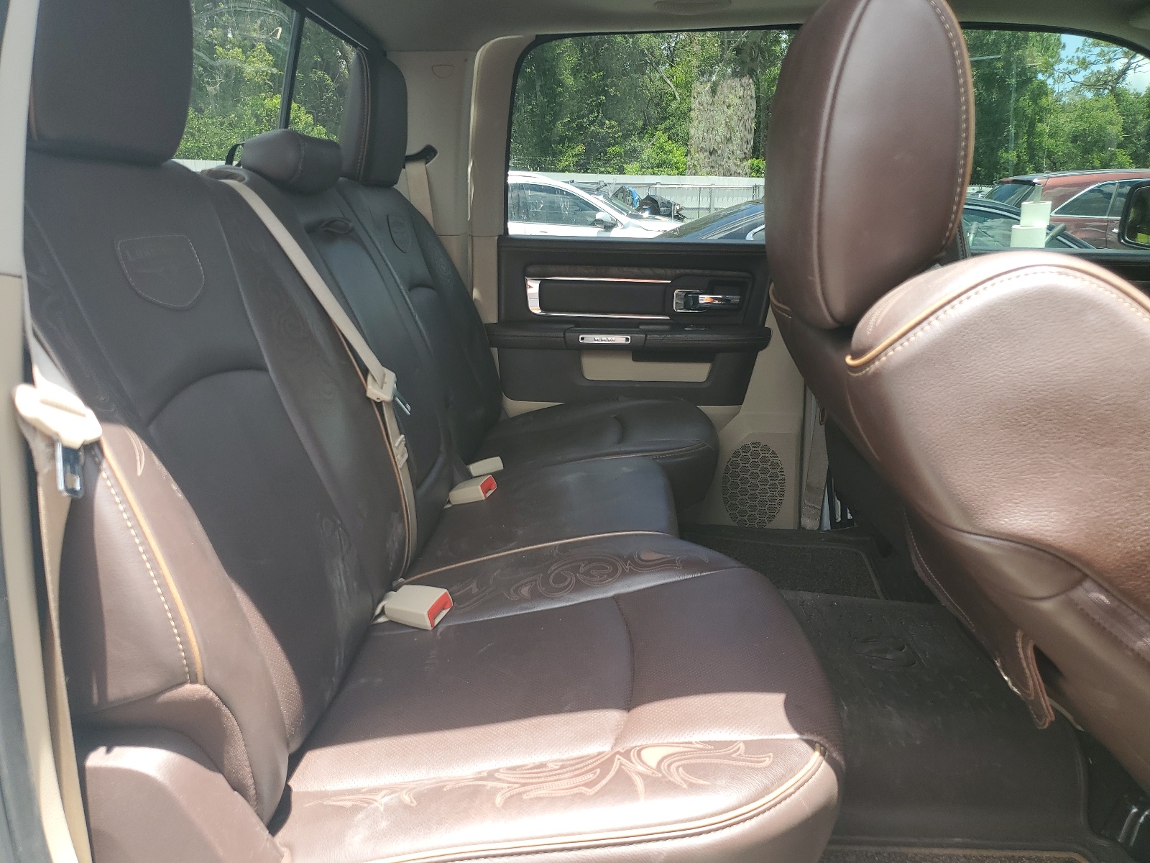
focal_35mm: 26
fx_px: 864
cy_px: 432
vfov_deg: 53.1
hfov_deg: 67.3
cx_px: 575
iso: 50
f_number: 1.5
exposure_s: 1/345
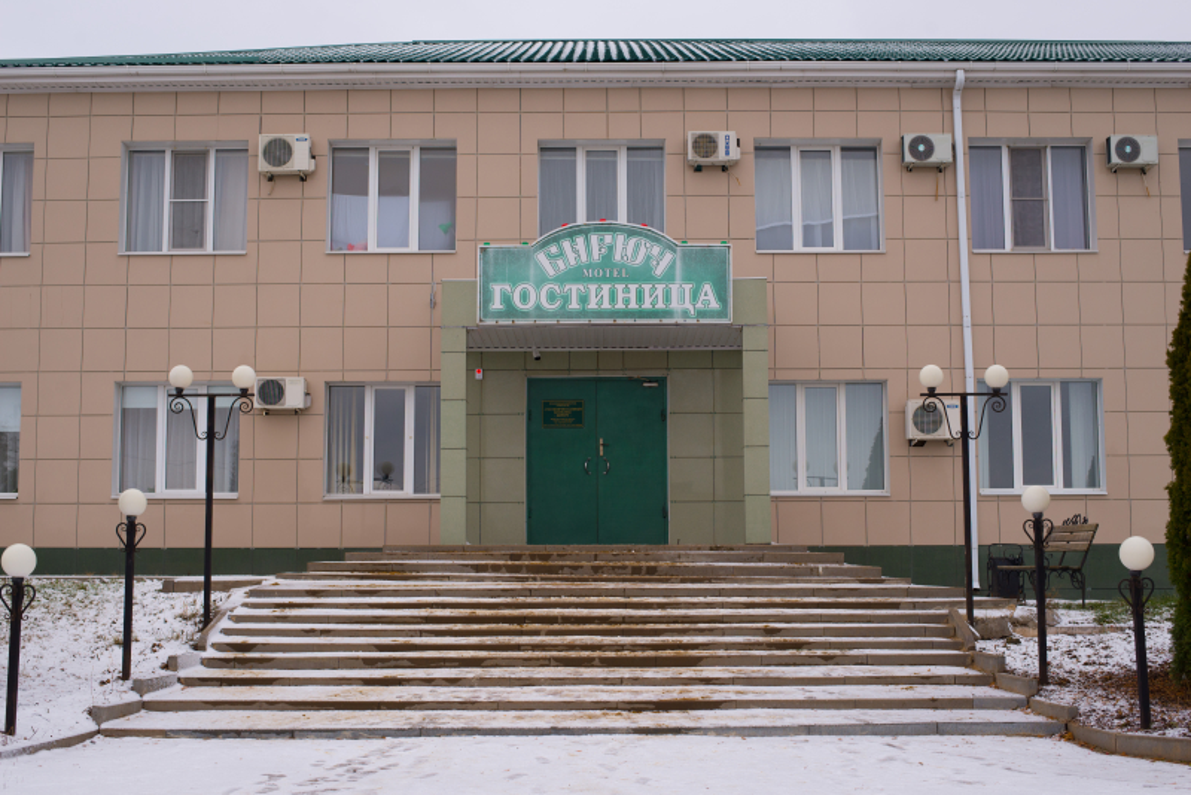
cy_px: 398
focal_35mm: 50
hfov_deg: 39.6
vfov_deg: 27.0
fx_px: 1655
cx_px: 596
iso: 220
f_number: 5.6
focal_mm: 50
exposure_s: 1/160
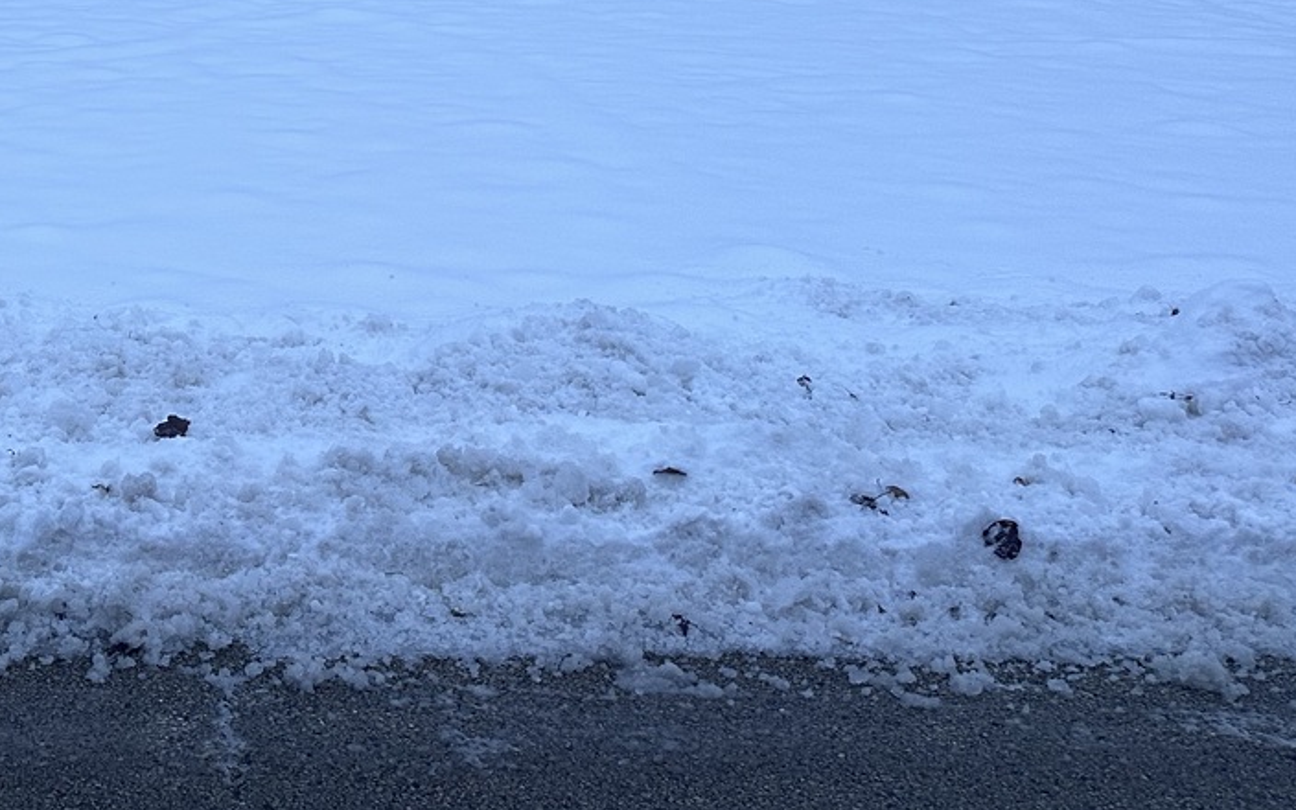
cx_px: 191
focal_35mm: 52
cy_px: -94
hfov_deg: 37.0
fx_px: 1837
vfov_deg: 23.3
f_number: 1.78
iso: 160
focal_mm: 6.86
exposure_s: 1/121
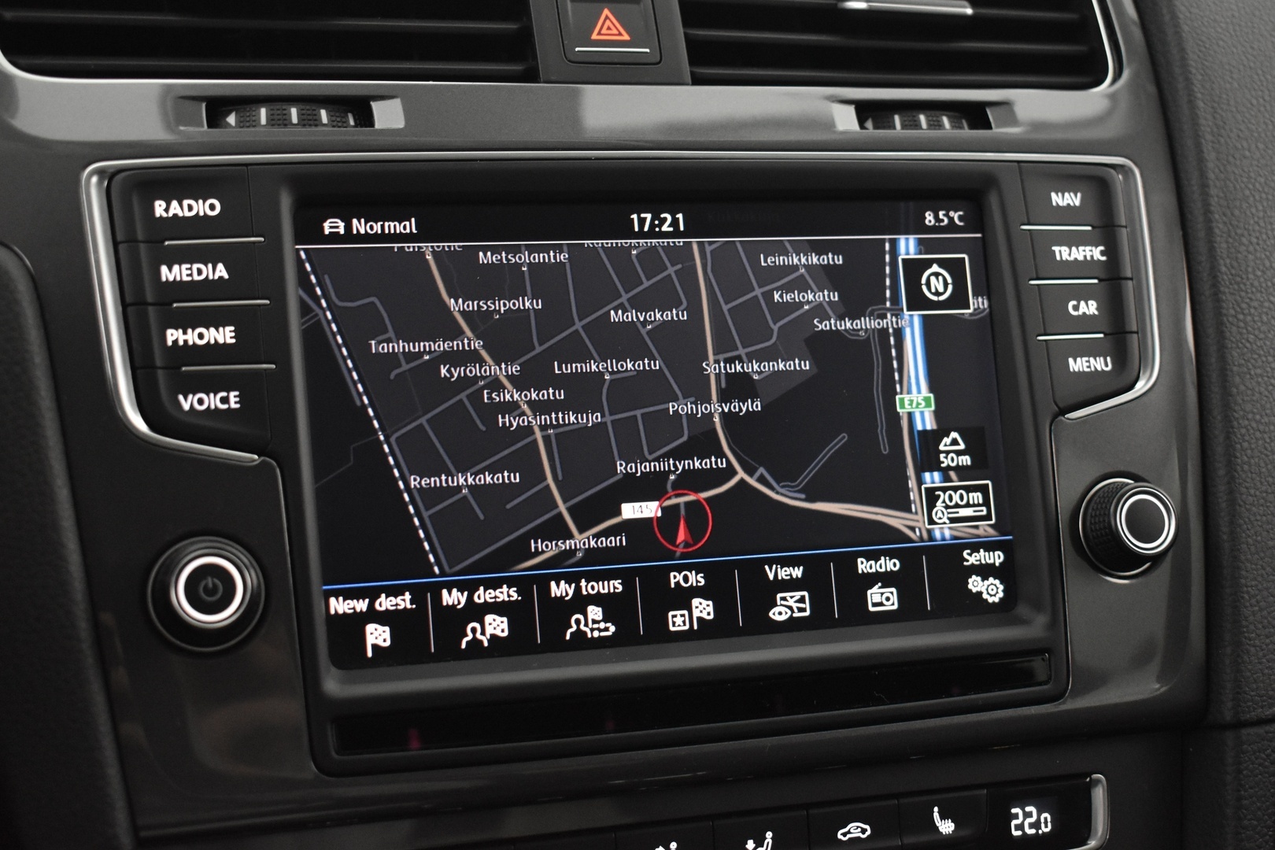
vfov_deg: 25.8
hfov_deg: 37.9
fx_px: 1859
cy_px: 425
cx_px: 638
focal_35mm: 52
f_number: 4.5
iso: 3200
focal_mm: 35
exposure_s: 1/25
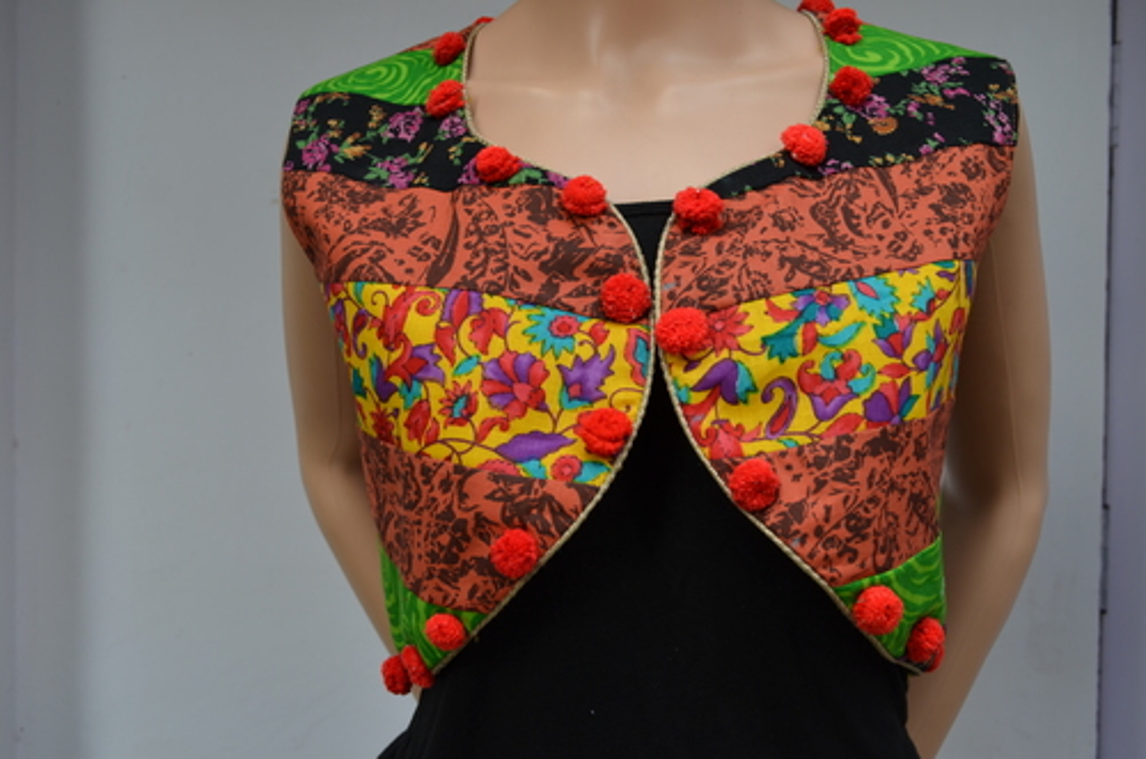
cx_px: 573
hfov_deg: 57.3
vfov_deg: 39.8
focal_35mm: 33
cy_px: 380
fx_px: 1048
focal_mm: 22
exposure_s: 1/160
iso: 200
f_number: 6.3
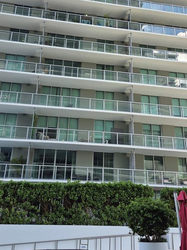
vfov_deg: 47.5
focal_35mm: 39
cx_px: 104
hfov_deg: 36.8
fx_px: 281
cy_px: 97
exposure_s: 1/420
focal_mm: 5.4
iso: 25
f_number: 1.8
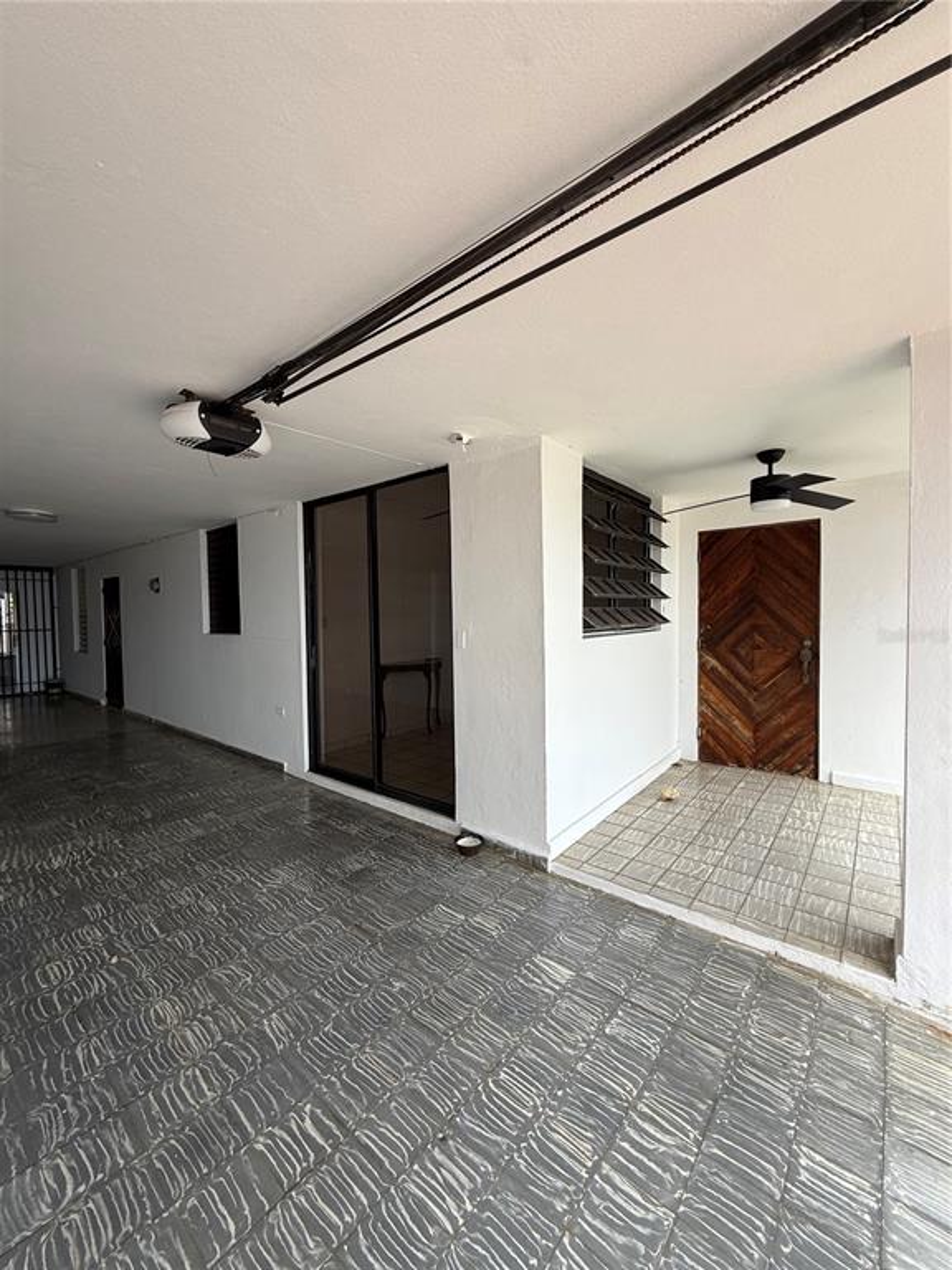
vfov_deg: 102.1
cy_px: 635
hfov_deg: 85.7
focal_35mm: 14
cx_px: 476
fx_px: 513
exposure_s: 1/169
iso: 50
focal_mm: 2.22
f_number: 2.2
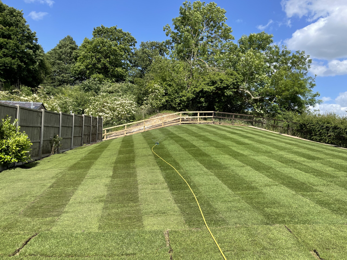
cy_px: 130
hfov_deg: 67.3
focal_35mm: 26
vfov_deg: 53.1
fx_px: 261
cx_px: 174
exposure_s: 1/2212
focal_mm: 4.2
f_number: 1.6
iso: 32
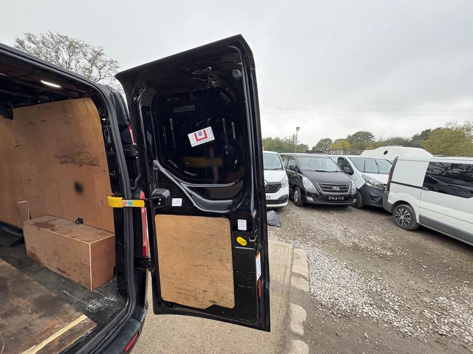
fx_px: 191
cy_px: 177
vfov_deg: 85.7
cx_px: 236
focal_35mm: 14
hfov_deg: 102.1
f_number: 2.2
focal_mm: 2.22
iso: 200
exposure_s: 1/99
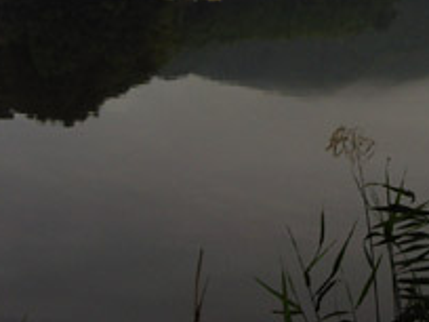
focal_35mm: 84
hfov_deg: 22.7
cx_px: 393
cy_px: -29
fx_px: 1041
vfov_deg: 17.0
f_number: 4.8
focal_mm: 5.8
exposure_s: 1/60
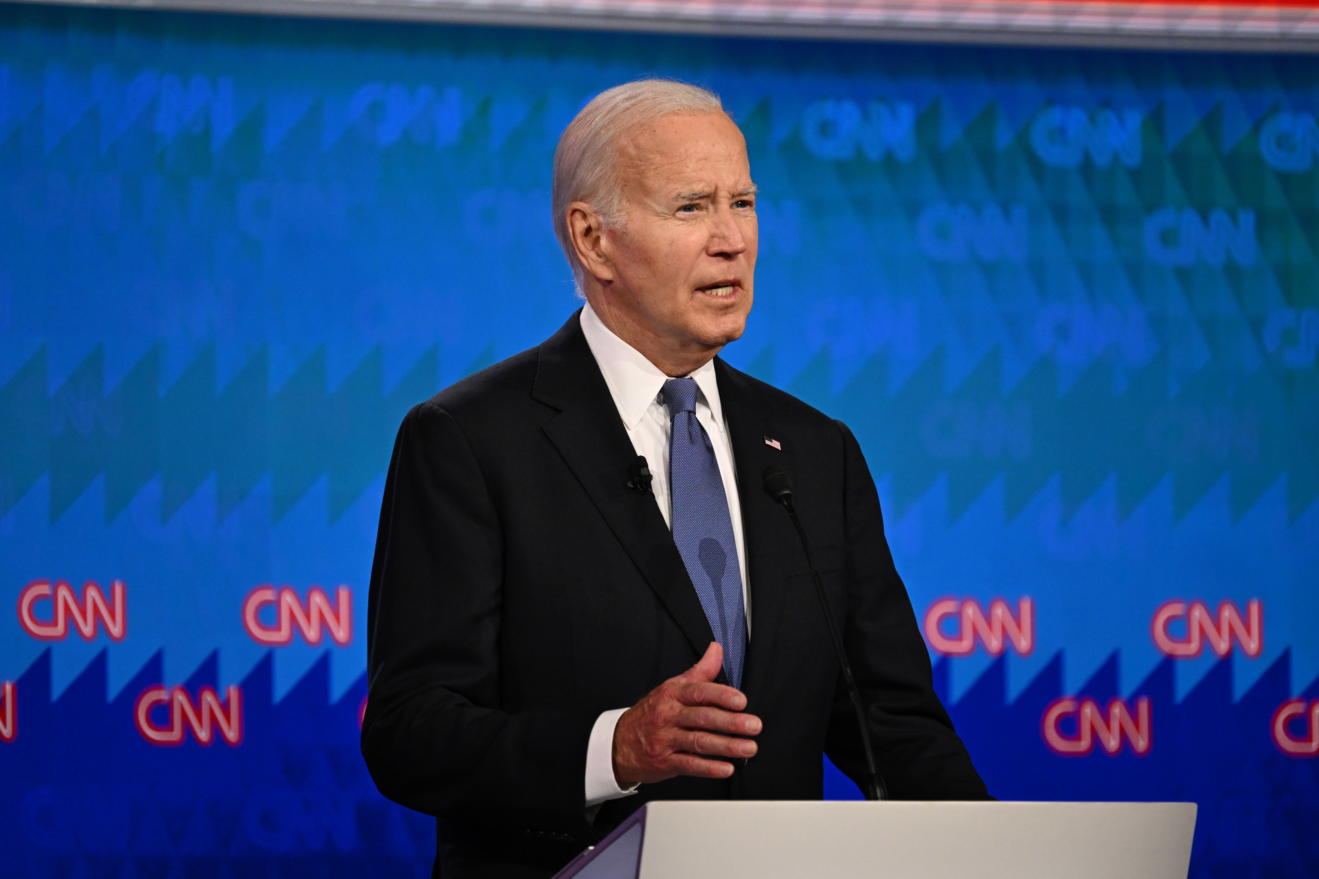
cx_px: 660
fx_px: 12823
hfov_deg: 5.9
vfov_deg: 3.9
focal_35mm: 350
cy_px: 440
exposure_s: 1/203
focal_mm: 350
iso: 3200
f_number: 5.6
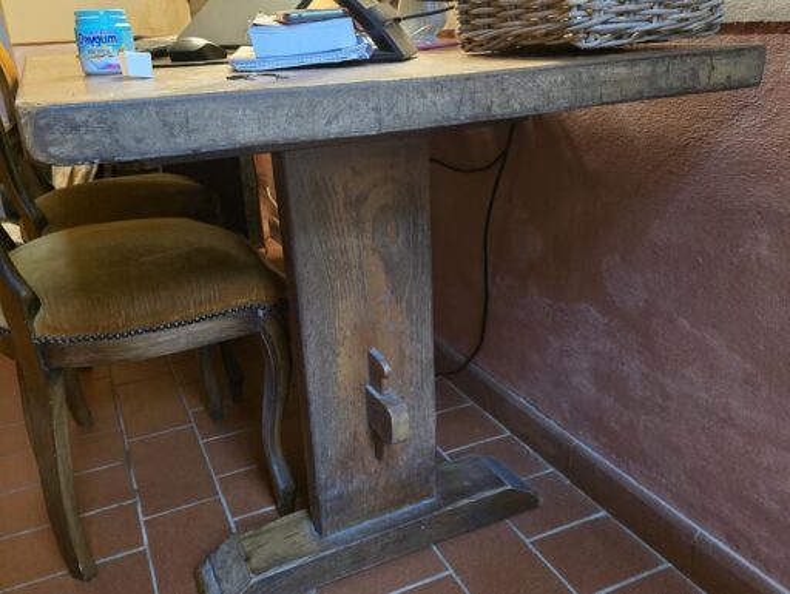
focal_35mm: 23
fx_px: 525
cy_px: 297
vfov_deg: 59.0
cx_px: 395
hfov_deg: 73.9
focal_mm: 6.3
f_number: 1.7
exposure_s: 1/50
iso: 1600
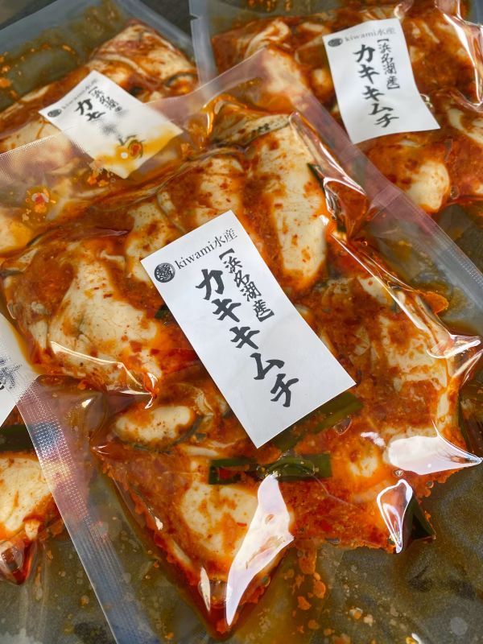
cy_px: 322
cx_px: 242
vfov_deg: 67.3
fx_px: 484
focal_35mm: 26
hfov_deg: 53.1
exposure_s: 1/121
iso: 80
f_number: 1.8
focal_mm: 4.25
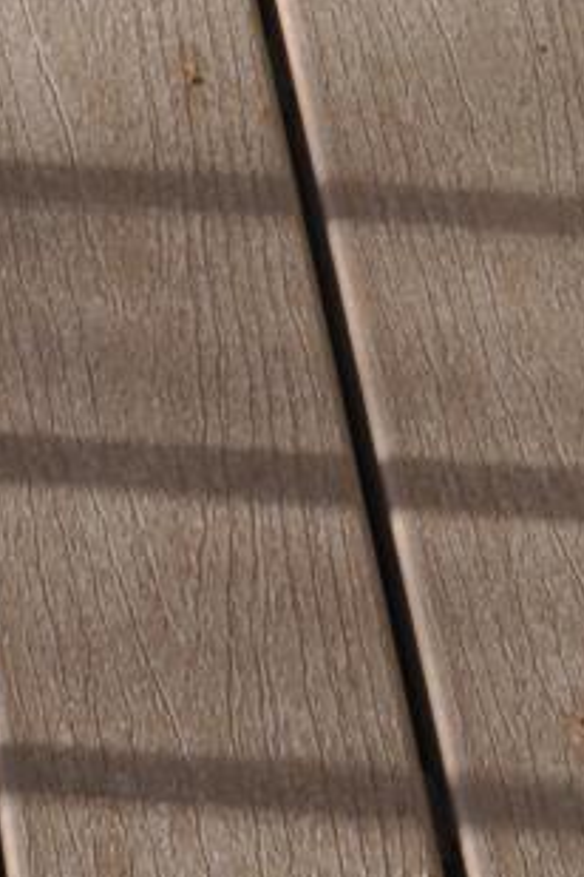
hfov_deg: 7.0
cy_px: -1147
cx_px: -780
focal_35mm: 187
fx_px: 4550
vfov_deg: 9.8
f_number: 7.1
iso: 200
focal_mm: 18
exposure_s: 1/200
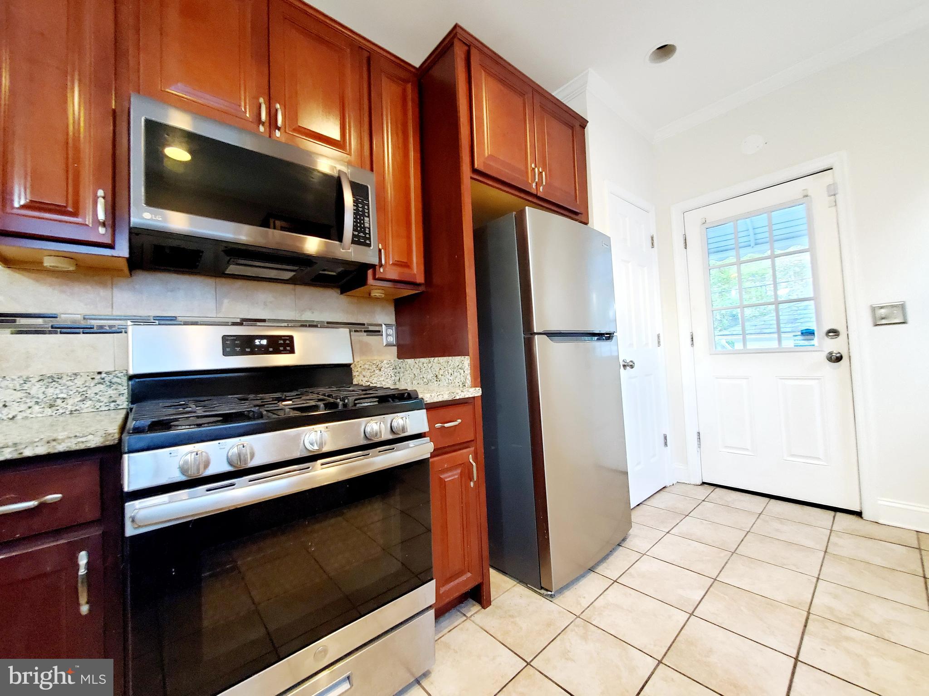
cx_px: 464
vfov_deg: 89.9
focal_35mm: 13
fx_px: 349
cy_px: 348
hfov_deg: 106.2
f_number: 2.2
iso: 640
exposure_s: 1/30
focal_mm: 1.8
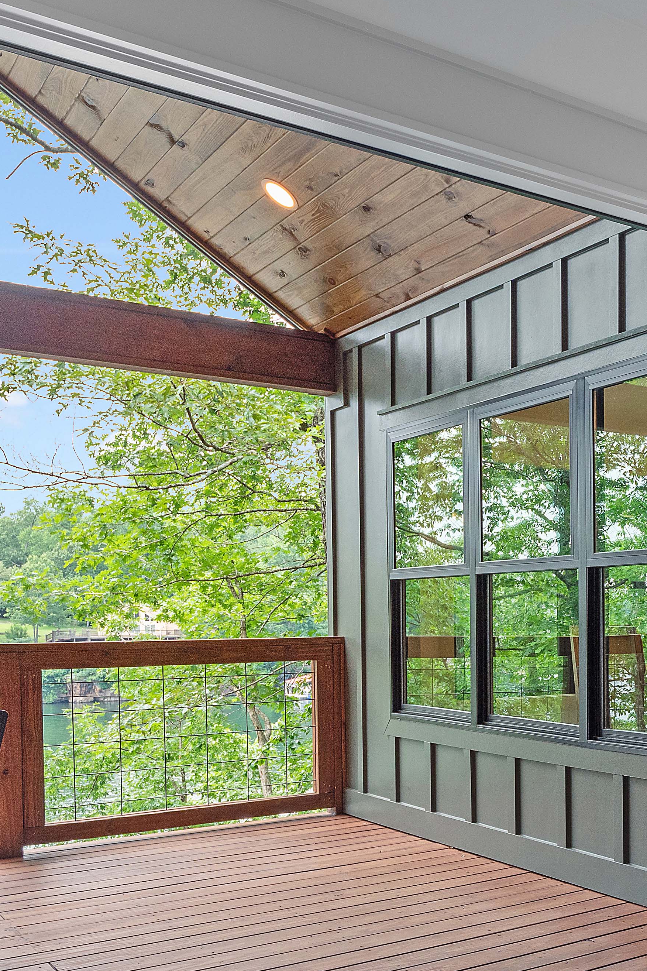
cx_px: 785
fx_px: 1105
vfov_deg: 46.6
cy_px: 654
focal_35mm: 41
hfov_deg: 28.3
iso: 200
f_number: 5.6
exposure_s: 1/13
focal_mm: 10
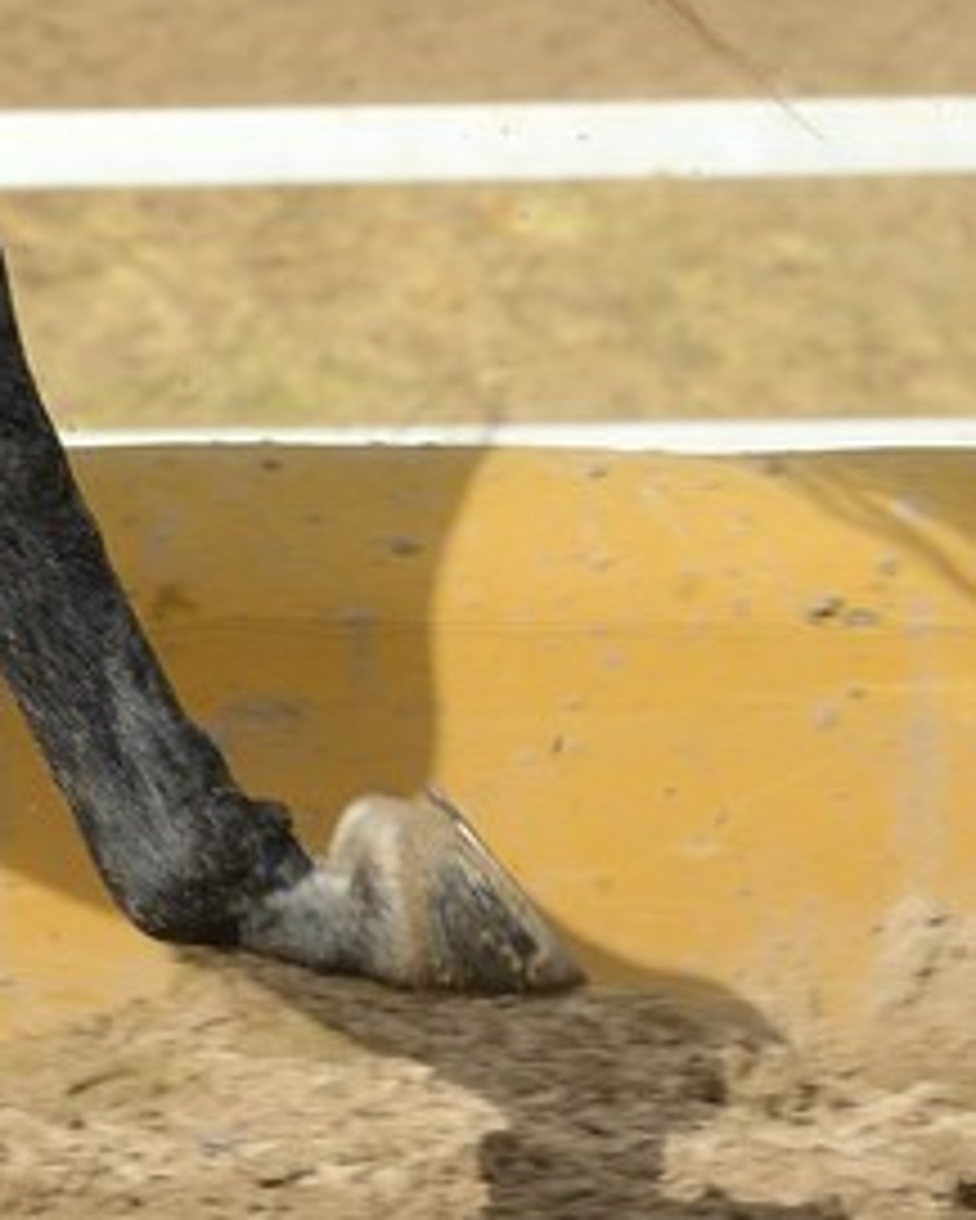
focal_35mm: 858
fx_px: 30963
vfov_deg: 2.3
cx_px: -2343
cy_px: -524
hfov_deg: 1.8
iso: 200
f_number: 9
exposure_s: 1/500
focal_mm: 155
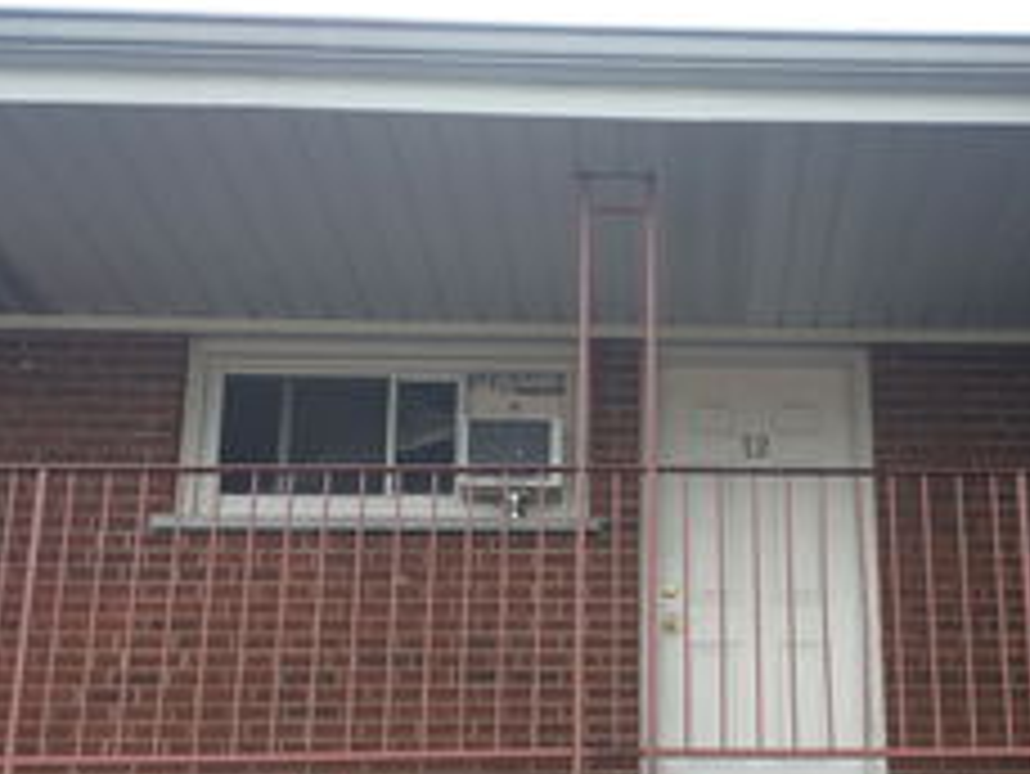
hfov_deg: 35.0
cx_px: 735
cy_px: 626
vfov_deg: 26.5
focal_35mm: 54
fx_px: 1608
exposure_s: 1/427
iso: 25
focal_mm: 4.15
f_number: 2.2
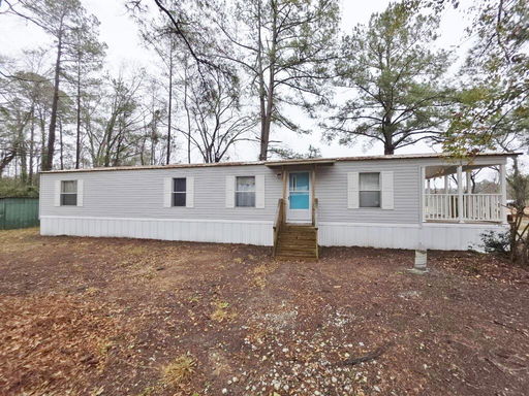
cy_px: 198
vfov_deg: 89.9
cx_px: 264
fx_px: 199
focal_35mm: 13
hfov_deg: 106.2
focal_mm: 2.2
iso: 20
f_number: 1.9
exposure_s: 1/267
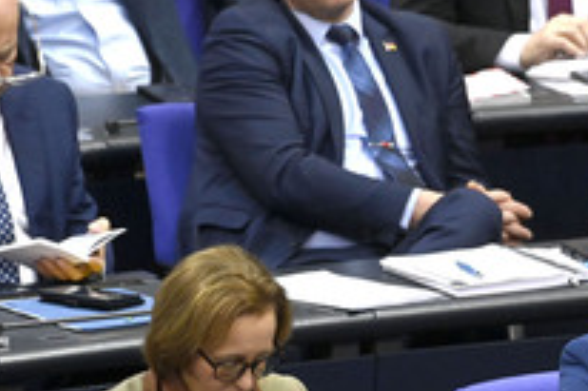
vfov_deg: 1.9
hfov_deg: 2.8
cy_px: 283
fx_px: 11816
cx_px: 589
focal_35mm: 724
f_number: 5.6
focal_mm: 330
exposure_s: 1/500
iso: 10000
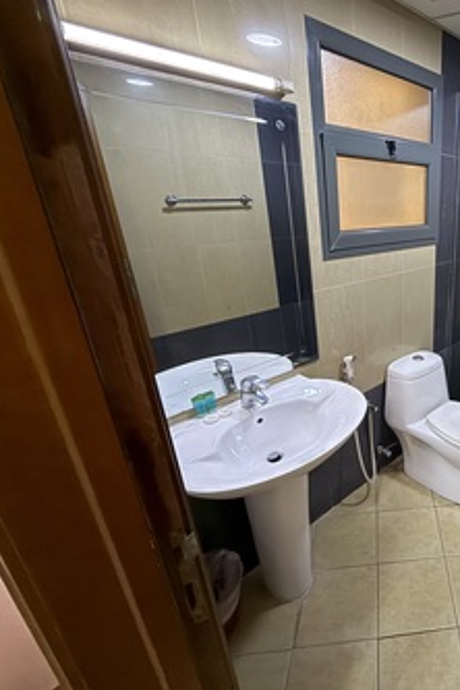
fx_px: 383
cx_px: 436
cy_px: 339
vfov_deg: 84.0
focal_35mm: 20
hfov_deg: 52.2
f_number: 2.2
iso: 1000
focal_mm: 2.22
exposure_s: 1/50
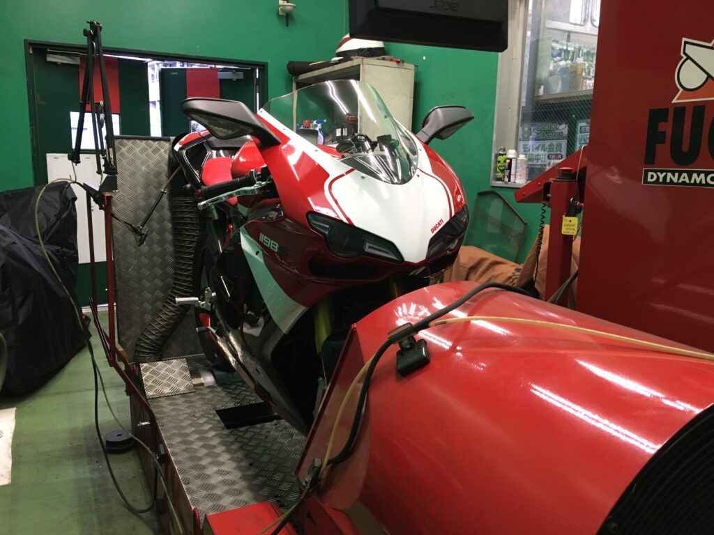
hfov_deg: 61.7
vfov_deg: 48.2
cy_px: 268
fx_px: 598
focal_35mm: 29
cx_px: 357
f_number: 2.2
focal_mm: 4.15
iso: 200
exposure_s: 1/33
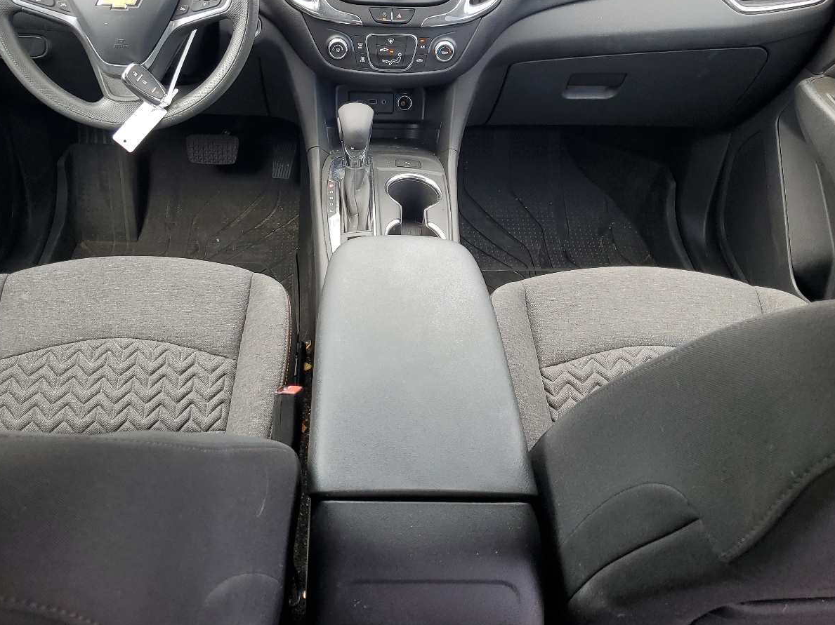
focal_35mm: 35
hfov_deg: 52.5
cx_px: 373
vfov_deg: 40.5
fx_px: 844
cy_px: 246
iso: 54
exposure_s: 1/120
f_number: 1.5
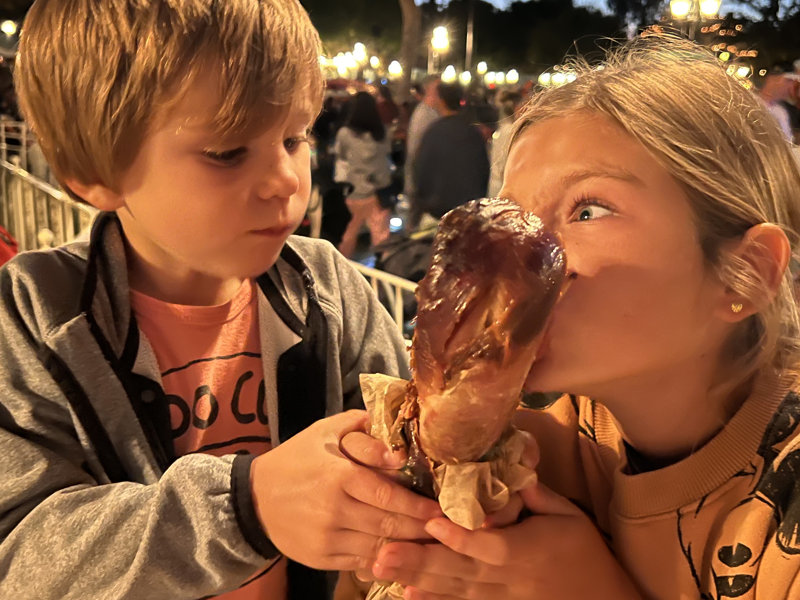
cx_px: 421
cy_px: 246
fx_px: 832
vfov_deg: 39.5
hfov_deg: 51.3
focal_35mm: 36
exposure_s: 1/15
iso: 1250
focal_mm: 5.7
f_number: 1.5
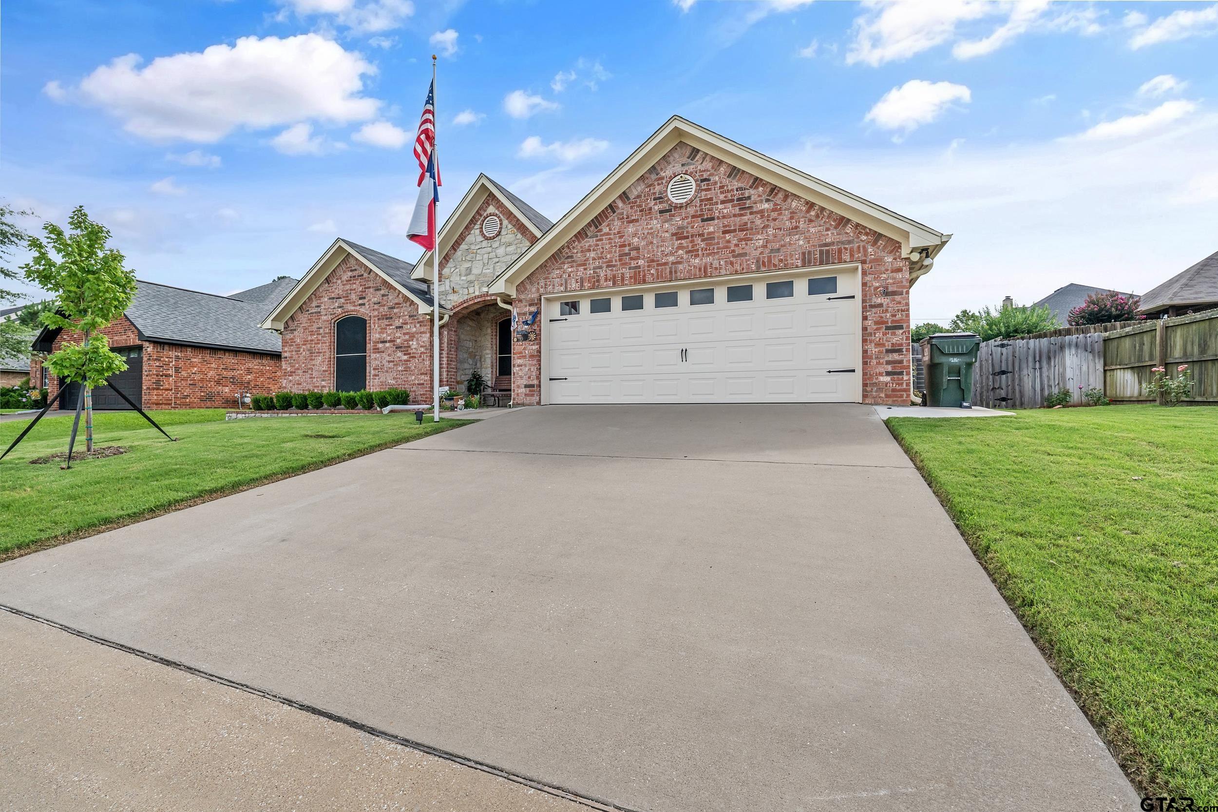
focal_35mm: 15
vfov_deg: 77.3
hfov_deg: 100.4
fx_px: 507
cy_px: 406
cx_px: 609
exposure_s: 1/1250
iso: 800
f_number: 8
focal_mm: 15
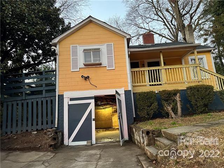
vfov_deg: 53.1
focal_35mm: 26
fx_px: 168
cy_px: 84
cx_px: 112
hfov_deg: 67.3
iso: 320
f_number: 1.5
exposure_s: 1/60
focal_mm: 5.7
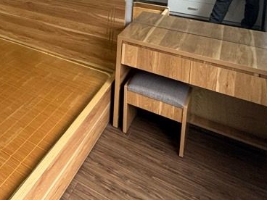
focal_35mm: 39
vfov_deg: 30.5
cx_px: -61
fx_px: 301
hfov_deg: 36.0
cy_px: -47
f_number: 2.2
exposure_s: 1/99
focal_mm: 2.22
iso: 125
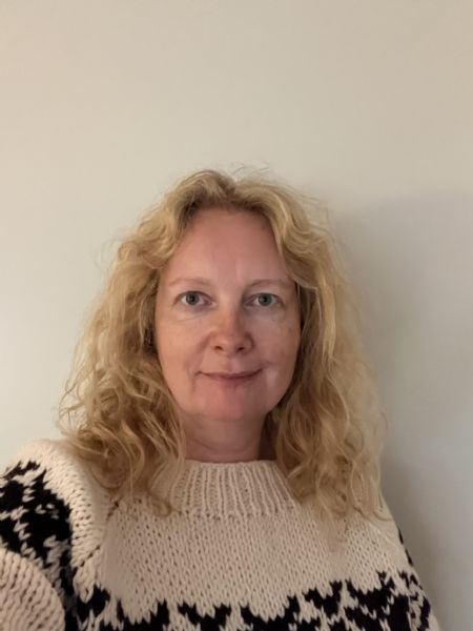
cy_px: 316
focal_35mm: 30
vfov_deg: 60.0
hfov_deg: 46.8
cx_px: 236
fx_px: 547
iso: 2000
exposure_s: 1/17
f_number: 2.2
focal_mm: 2.71
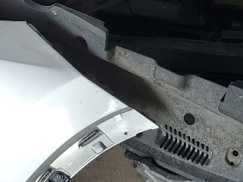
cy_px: 95
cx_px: 183
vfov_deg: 12.9
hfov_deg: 17.0
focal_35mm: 115
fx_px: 807
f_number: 1.5
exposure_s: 1/185
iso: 50
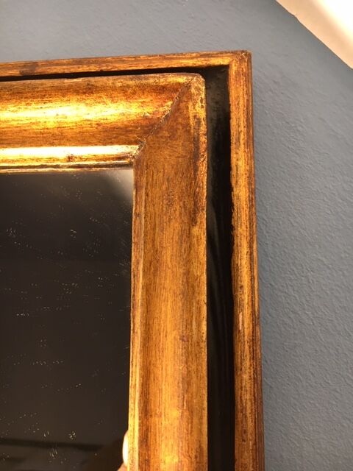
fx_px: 394
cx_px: 176
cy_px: 236
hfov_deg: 48.2
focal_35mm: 29
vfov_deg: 61.7
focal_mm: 4.15
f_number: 2.2
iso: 100
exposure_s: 1/33
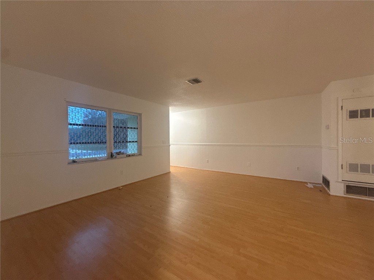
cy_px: 140
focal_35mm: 14
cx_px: 187
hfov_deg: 102.1
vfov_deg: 85.7
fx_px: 151
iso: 400
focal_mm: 2.22
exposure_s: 1/60
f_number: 2.2
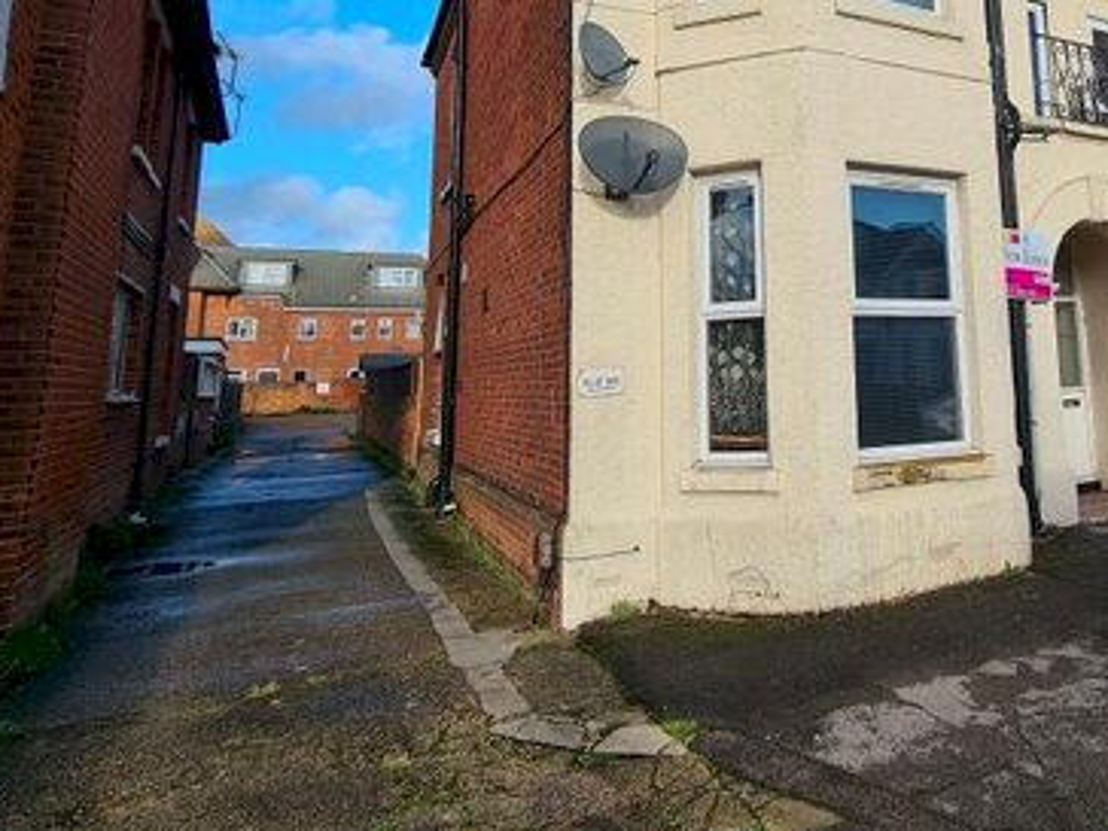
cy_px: 215
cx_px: 810
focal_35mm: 25
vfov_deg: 52.6
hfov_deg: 65.8
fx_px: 800
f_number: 2.2
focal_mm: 2.2
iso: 50
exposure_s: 1/1264
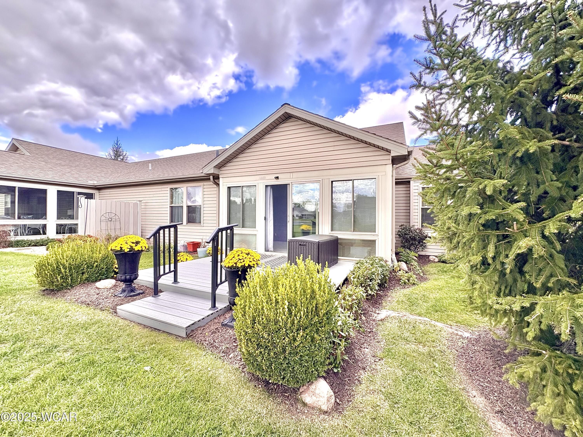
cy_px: 218
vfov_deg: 85.7
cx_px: 292
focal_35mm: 14
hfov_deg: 102.1
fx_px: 236
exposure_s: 1/226
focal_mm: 2.22
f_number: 2.2
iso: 64
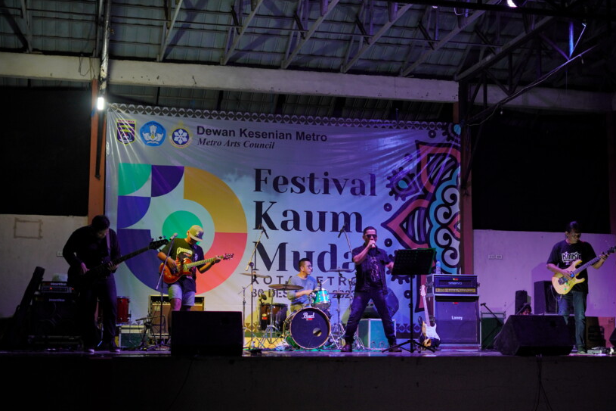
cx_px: 347
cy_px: 213
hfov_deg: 34.4
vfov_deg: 23.4
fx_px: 992
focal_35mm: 58
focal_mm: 50
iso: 400
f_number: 2.2
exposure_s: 1/125
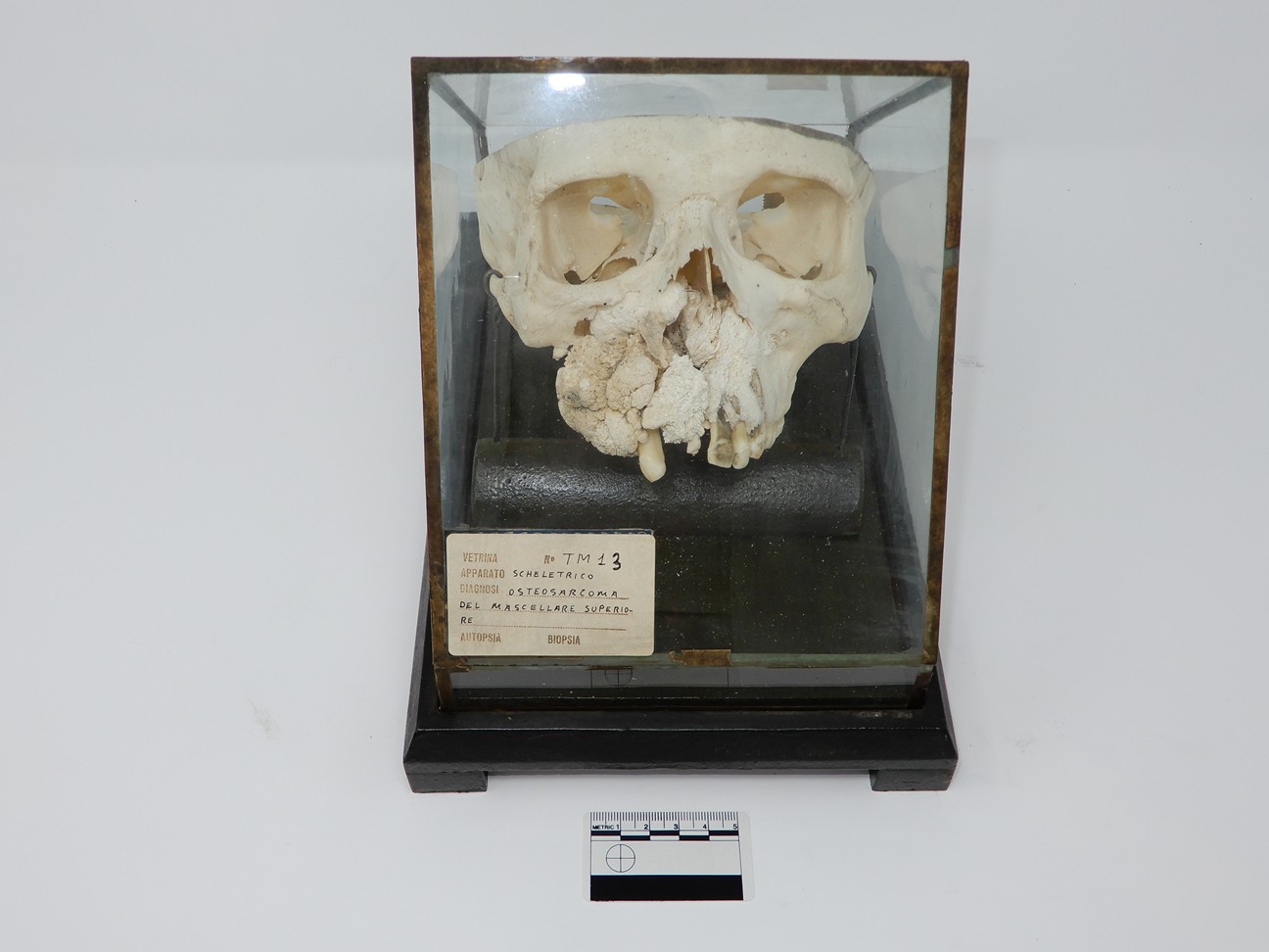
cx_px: 634
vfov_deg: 37.7
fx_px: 1393
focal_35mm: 38
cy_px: 476
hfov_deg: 49.0
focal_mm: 6.8
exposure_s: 1/80
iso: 80
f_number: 4
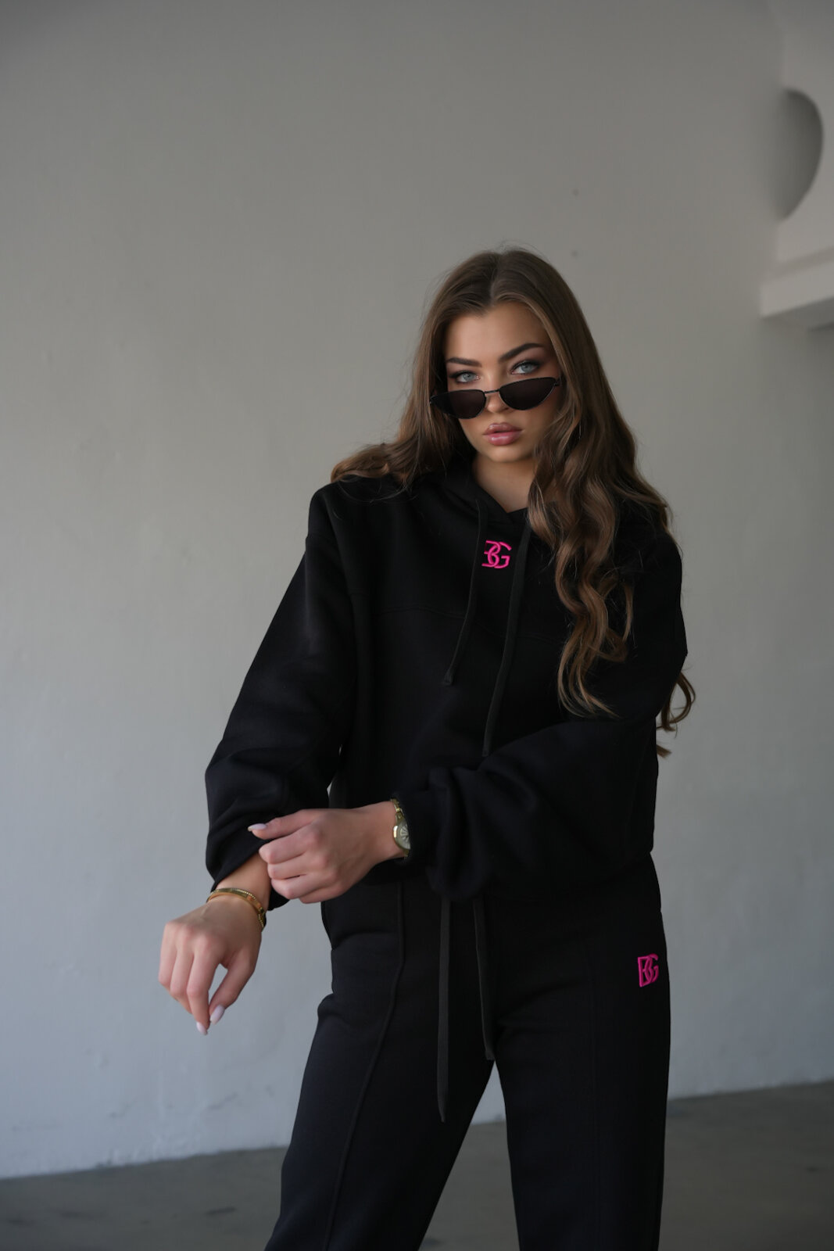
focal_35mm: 45
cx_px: 417
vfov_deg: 44.0
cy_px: 626
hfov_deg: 30.1
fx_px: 1549
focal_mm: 44.6
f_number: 4.5
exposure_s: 1/400
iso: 800
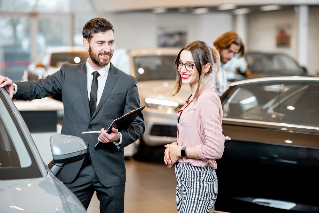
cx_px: 160
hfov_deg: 23.9
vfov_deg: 16.1
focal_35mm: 85
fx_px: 753
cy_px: 106
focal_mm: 85
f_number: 2.2
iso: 320
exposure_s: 1/200
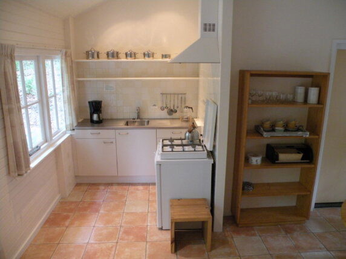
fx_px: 270
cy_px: 130
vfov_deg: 51.4
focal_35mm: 27
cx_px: 173
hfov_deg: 65.3
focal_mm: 4.7
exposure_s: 1/45
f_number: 2.8
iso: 400
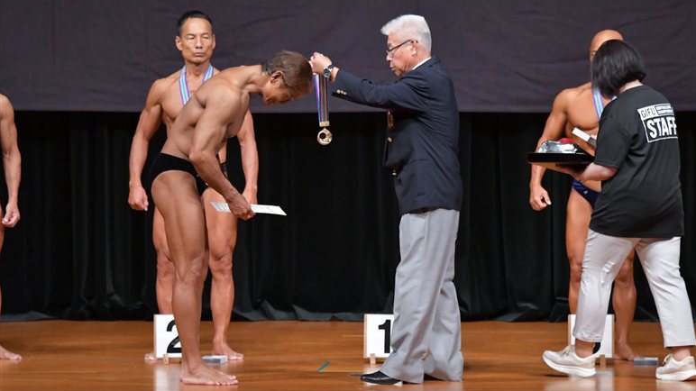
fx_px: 4945
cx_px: 348
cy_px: 182
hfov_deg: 8.1
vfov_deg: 4.5
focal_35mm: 268
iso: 5000
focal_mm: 170
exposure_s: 1/400
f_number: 5.6
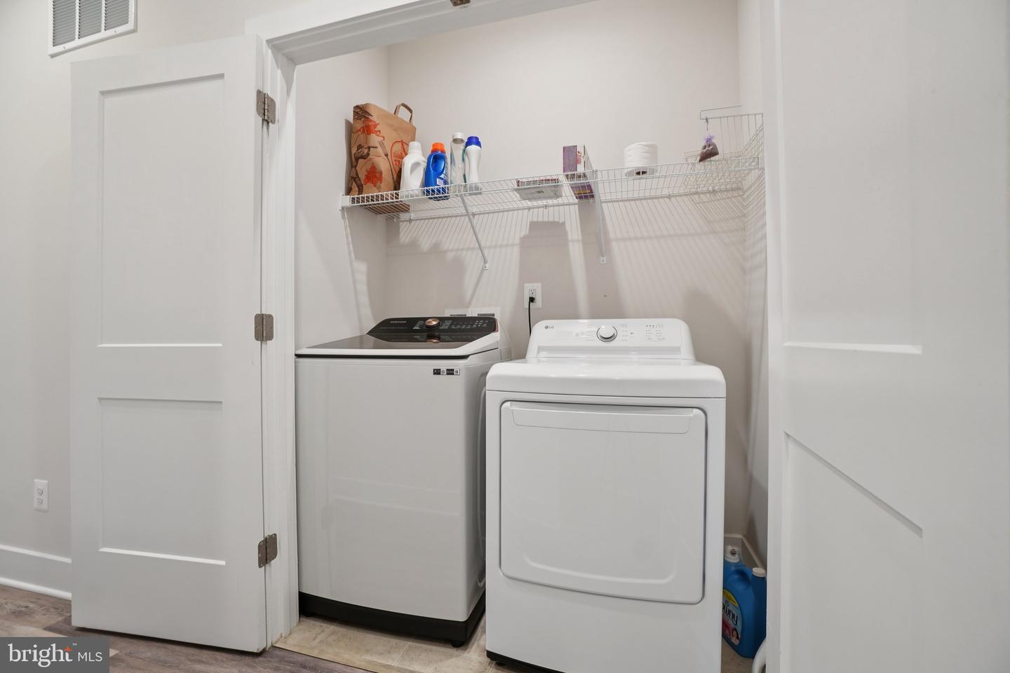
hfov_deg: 100.4
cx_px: 505
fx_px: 421
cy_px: 336
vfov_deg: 77.3
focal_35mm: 15
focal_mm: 10
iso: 100
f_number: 7.1
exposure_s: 1/5
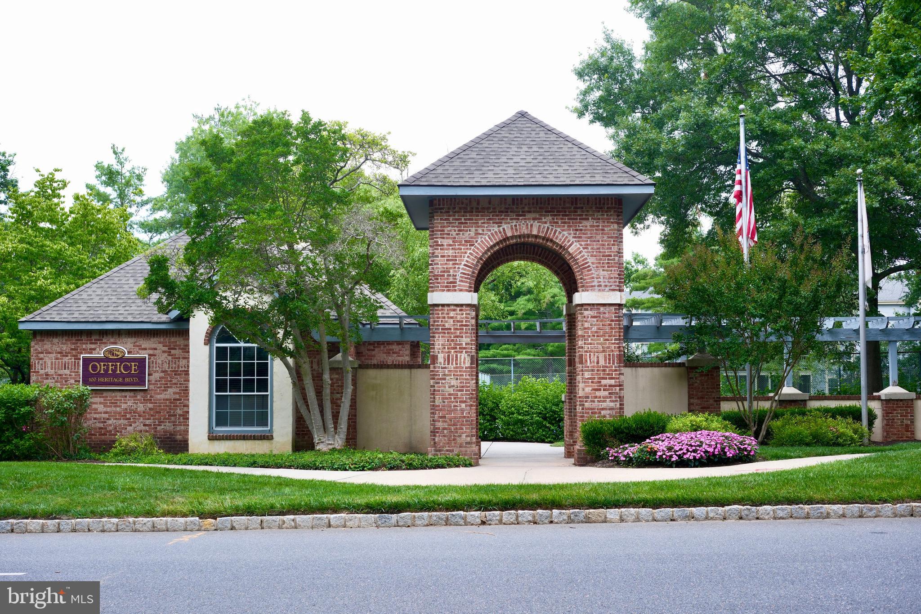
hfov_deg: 47.4
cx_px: 460
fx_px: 1049
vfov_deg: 32.6
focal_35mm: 41
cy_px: 307
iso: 125
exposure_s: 1/60
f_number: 5
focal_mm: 27
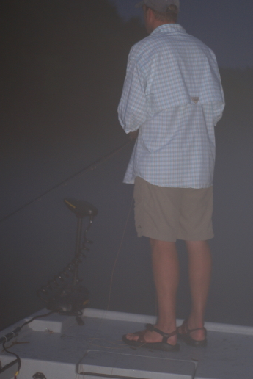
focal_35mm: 93
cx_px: 138
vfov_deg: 21.9
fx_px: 978
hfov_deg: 14.7
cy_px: 190
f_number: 2
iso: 400
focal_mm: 50
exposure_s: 1/80
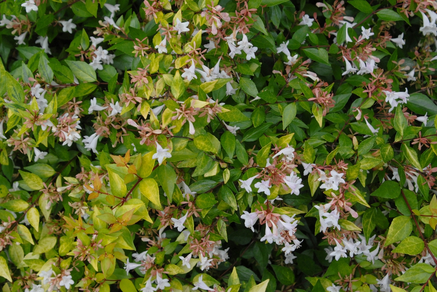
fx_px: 911
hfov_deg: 27.0
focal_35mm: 75
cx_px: 218
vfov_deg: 18.2
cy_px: 146
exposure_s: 1/250
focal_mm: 50
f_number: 8
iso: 400
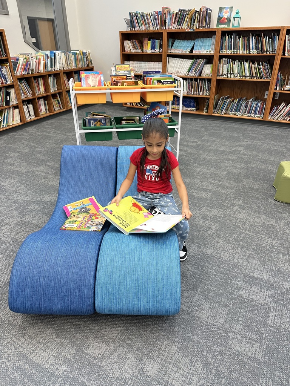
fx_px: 268
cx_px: 145
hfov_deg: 56.8
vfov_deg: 71.6
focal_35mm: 24
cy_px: 193
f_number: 1.78
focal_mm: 6.86
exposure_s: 1/120
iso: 200
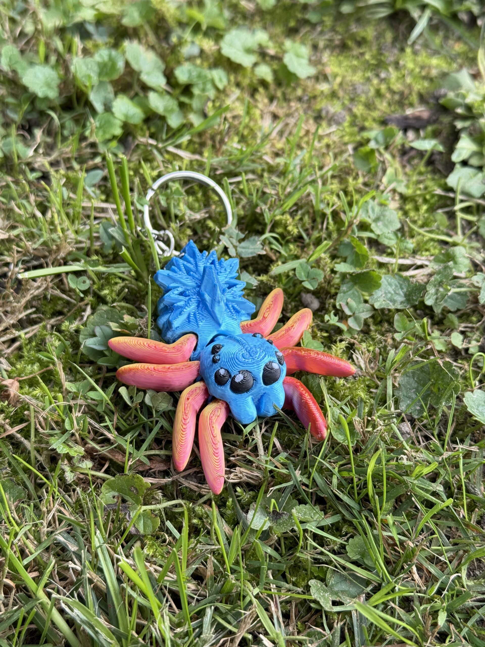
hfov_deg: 30.3
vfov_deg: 39.7
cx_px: 242
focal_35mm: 48
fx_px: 897
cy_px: 324
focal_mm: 6.76
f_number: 1.78
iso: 64
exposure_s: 1/762
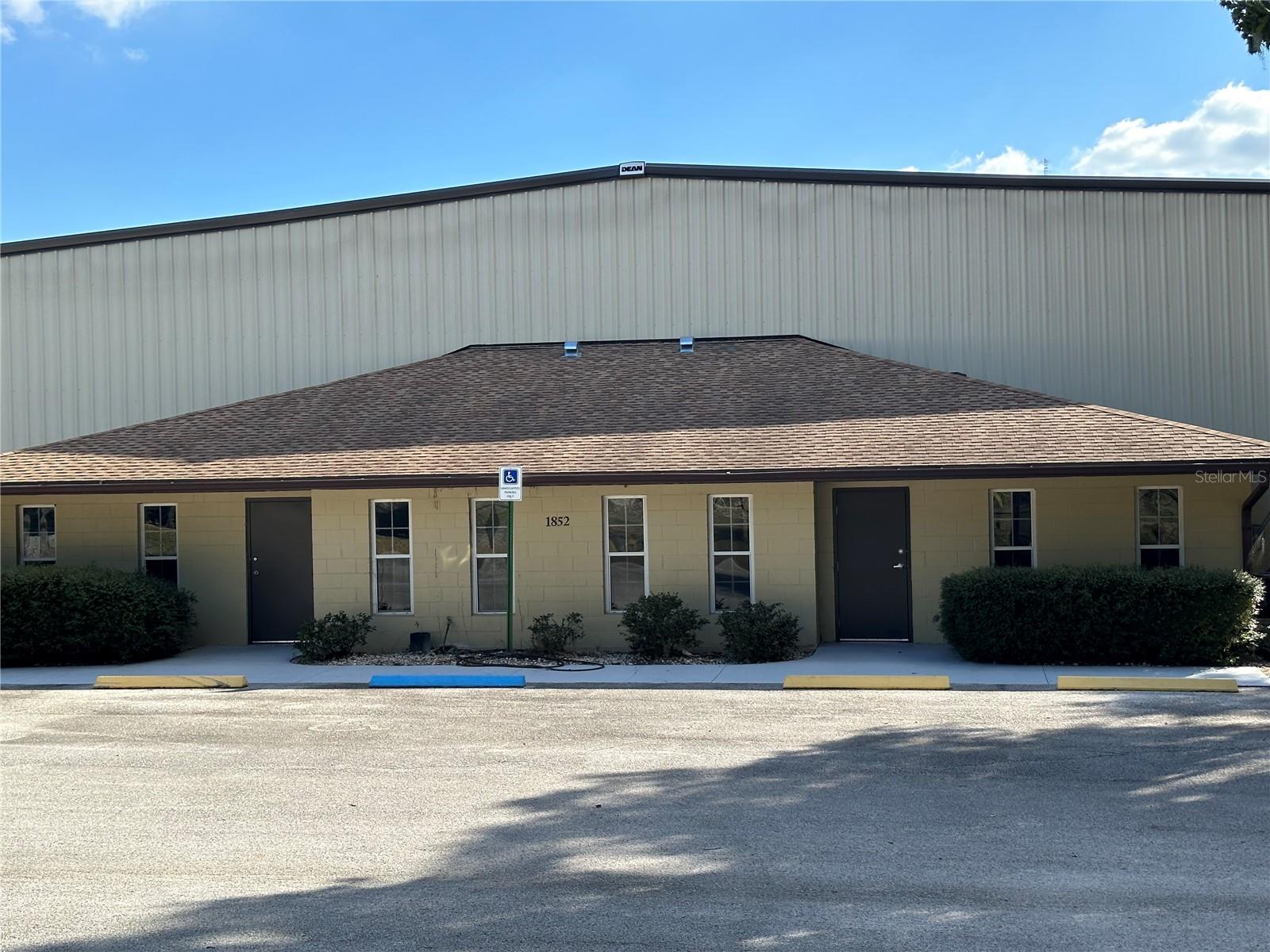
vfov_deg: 30.3
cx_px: 635
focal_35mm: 48
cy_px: 476
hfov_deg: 39.7
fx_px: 1761
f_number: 1.78
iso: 64
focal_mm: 6.86
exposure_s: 1/1848
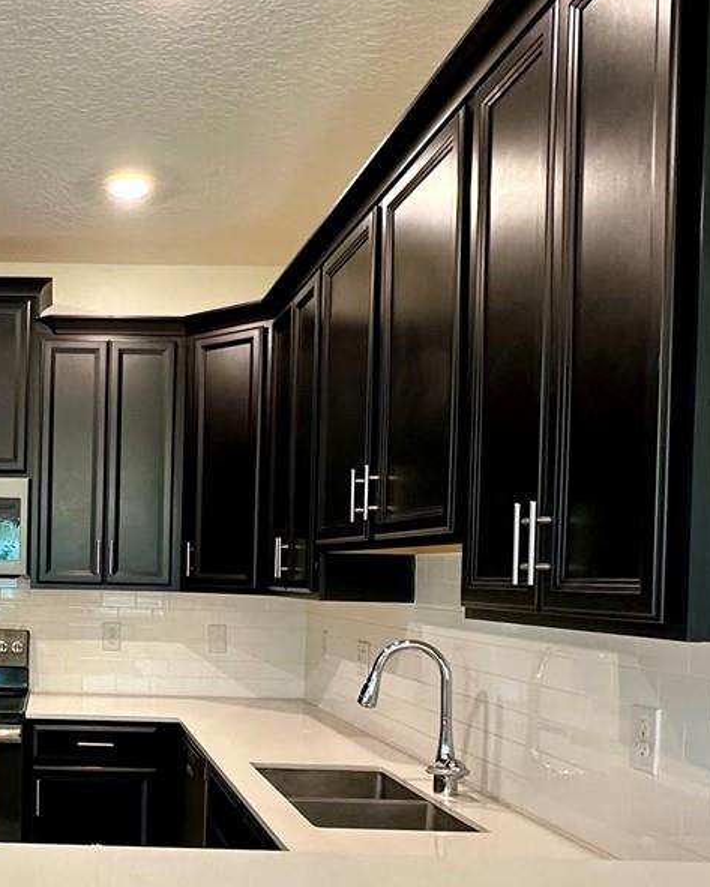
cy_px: 588
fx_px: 972
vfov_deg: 48.3
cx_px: 33
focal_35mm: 37
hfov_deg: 36.8
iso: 320
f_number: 2.2
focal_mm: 2.22
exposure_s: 1/60
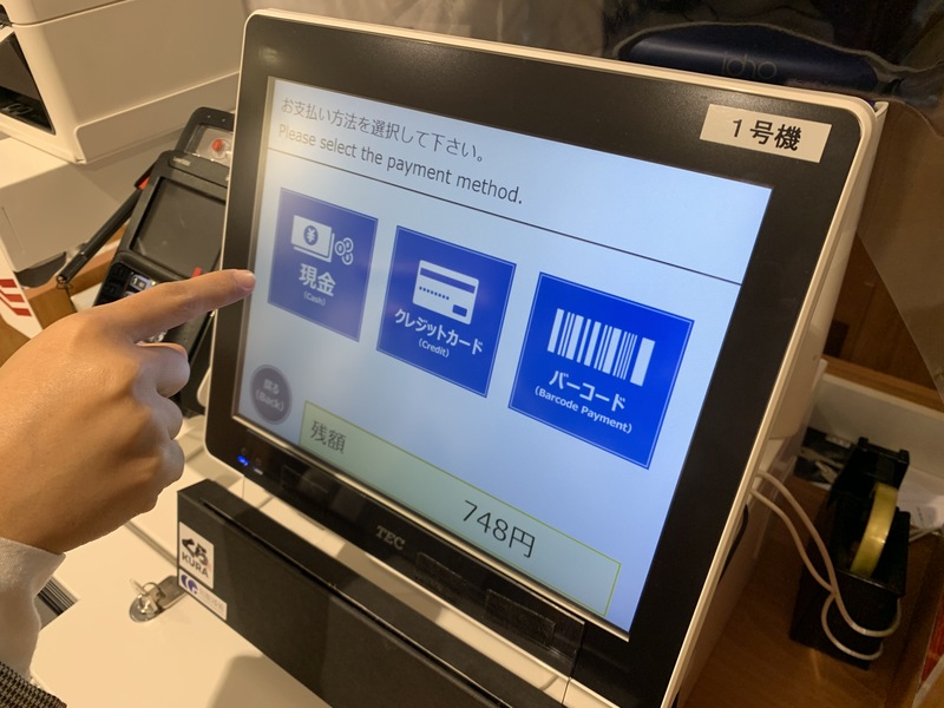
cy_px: 354
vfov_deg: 53.1
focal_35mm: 26
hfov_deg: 67.3
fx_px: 709
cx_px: 472
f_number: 1.8
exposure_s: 1/116
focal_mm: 4.25
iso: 100
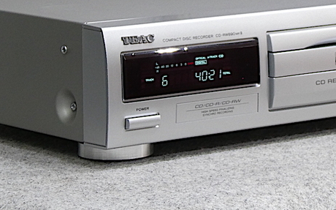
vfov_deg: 6.0
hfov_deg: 9.7
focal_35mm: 217
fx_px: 1986
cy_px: 52
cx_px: 210
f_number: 5
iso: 200
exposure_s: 1/10
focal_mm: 17.5
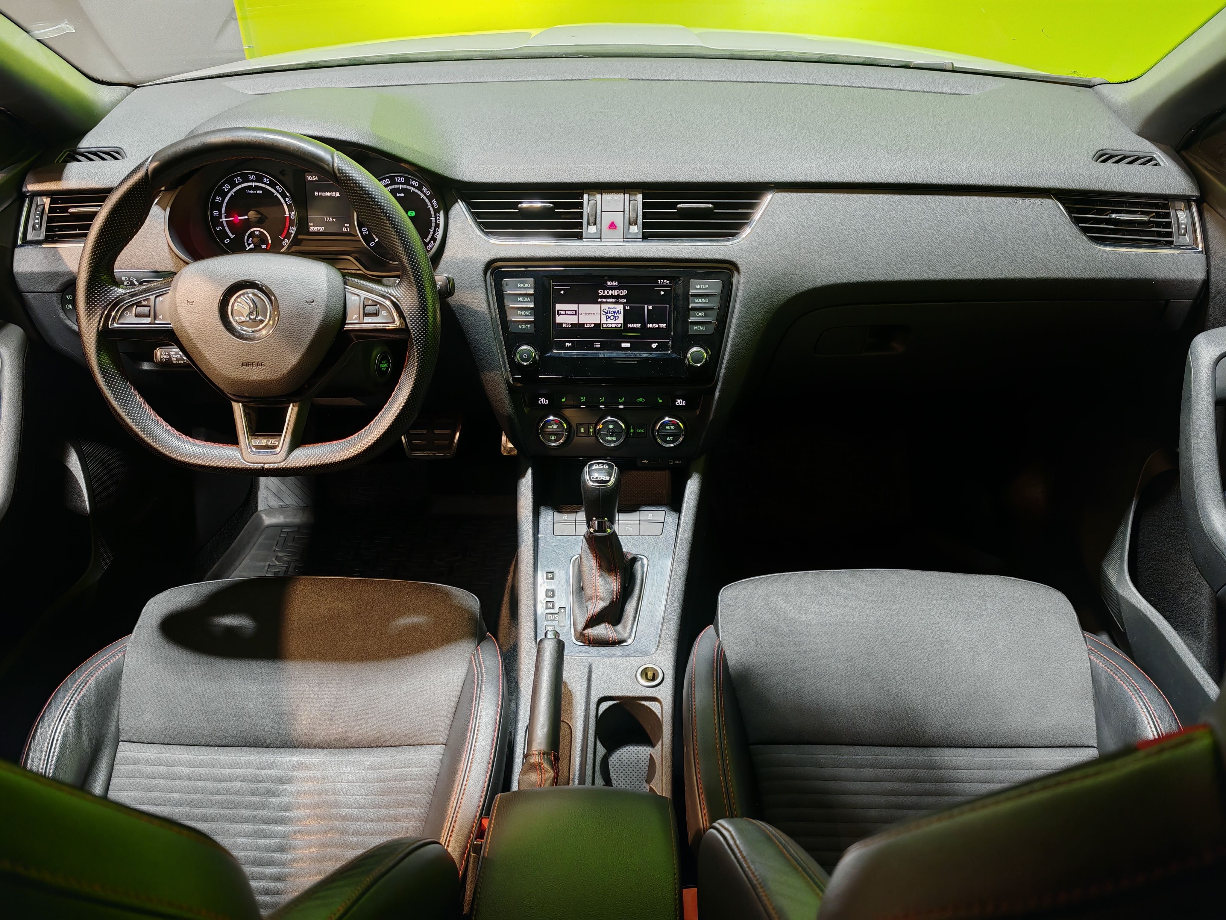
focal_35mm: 27
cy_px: 460
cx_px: 613
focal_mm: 6.83
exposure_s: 1/33
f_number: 1.4
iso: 100
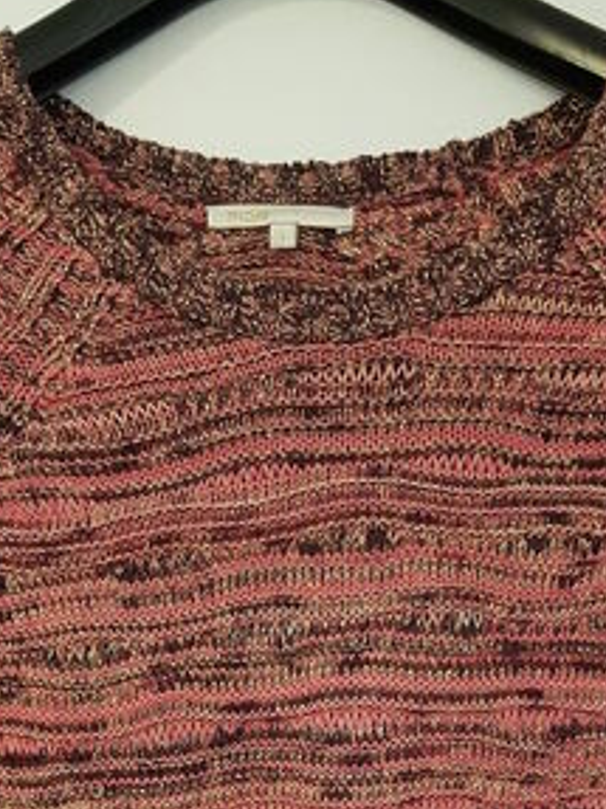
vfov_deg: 30.8
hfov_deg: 25.2
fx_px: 1355
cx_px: 296
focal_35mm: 58
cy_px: 815
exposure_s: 1/13
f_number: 1.7
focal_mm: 4.2
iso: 200
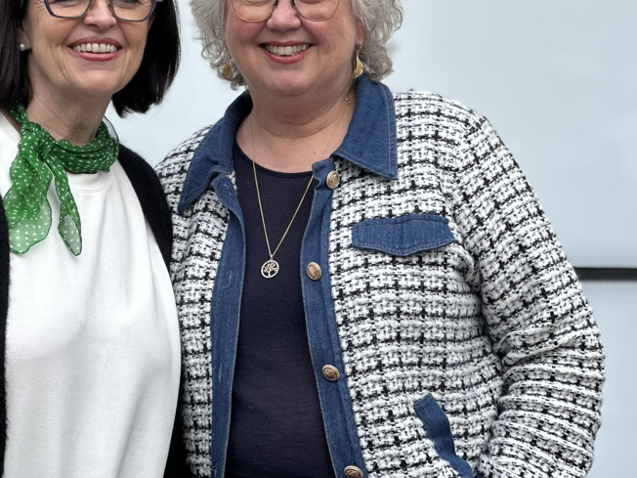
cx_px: 241
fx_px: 2227
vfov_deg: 12.2
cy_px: 130
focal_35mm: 121
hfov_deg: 16.3
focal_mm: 9
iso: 32
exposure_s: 1/121
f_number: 2.8
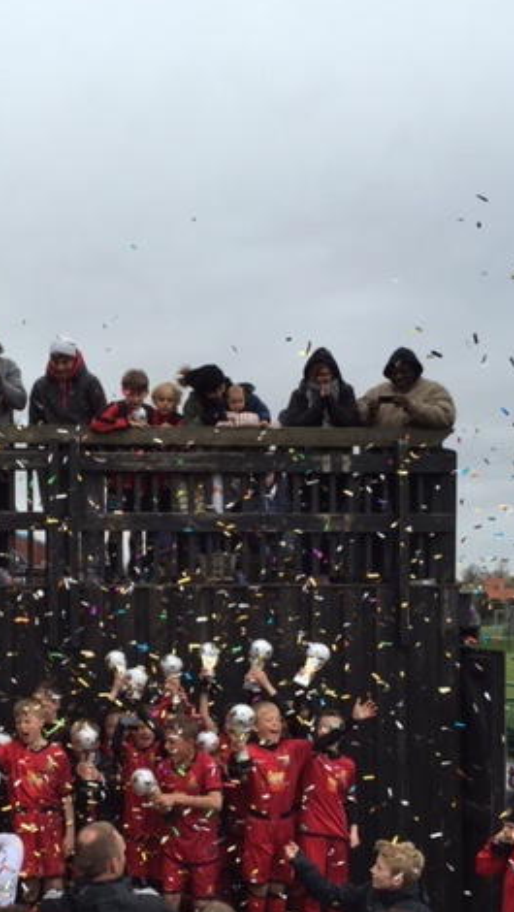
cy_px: 609
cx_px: 134
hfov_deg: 27.4
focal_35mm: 43
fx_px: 1040
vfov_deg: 46.6
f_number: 2.2
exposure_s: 1/648
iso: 32
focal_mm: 4.15
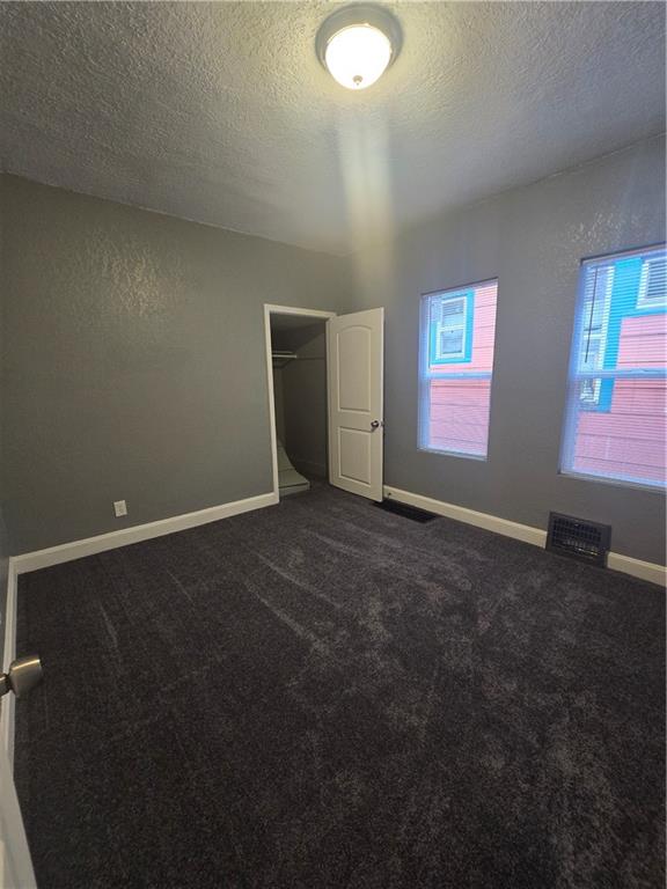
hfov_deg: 89.9
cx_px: 334
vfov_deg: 106.2
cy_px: 444
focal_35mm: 13
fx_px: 334
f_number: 2.2
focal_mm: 2.2
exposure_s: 1/60
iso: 400
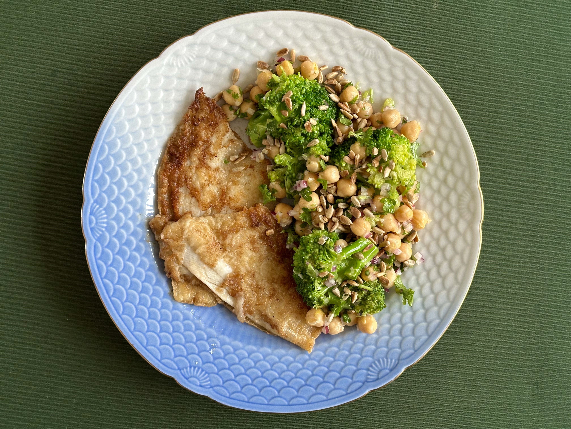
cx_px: 286
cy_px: 214
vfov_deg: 30.3
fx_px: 792
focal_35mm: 48
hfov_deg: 39.7
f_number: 1.78
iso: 100
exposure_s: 1/50
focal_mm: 6.86
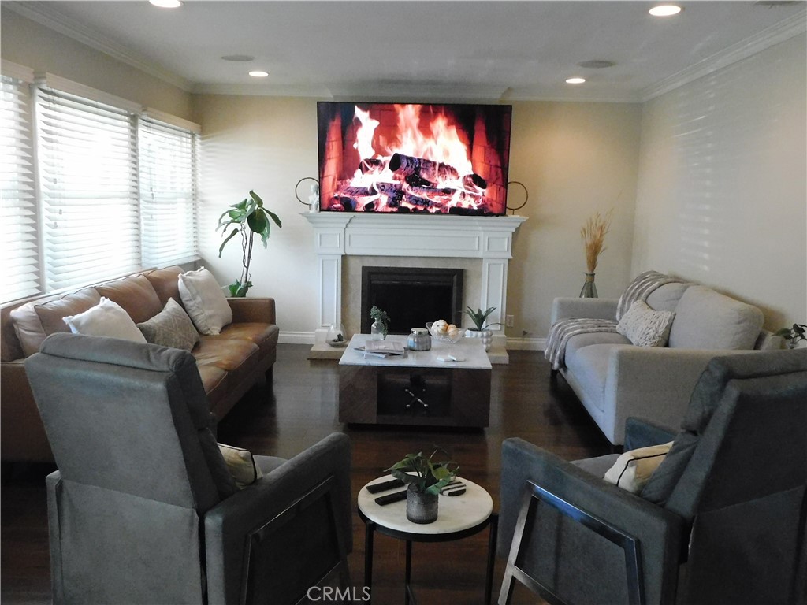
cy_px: 302
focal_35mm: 30
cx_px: 404
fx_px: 699
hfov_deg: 60.0
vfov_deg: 46.8
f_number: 3.2
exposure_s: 1/125
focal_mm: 5.3
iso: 1600
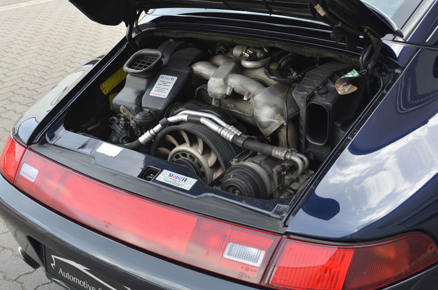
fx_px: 583
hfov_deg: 41.2
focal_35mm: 48
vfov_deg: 27.9
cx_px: 219
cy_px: 145
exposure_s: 1/60
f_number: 5.6
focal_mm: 32
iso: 125
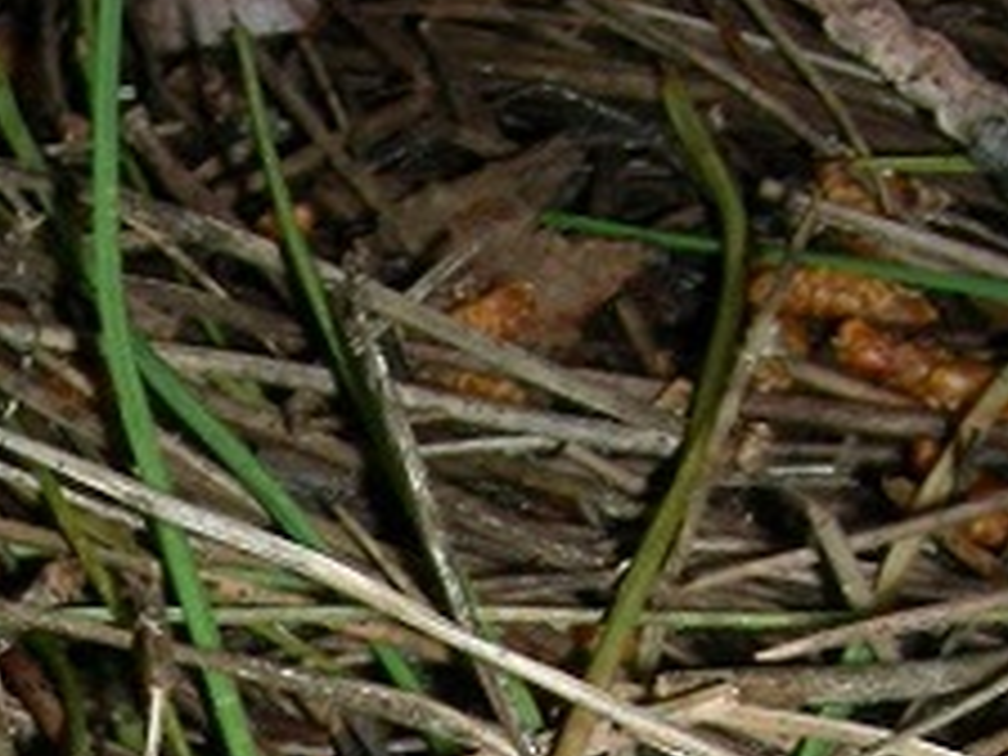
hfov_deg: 15.2
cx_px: 0
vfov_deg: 11.1
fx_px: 3698
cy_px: 1220
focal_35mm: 127
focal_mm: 6.3
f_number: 6.8
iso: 50
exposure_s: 1/60.1
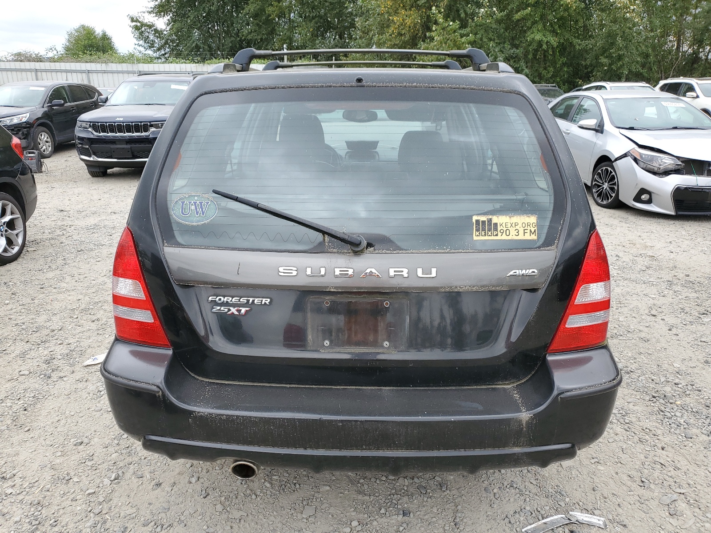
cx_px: 356
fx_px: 534
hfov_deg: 67.3
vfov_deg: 53.1
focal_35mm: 26
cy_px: 266
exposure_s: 1/625
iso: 50
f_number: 1.5
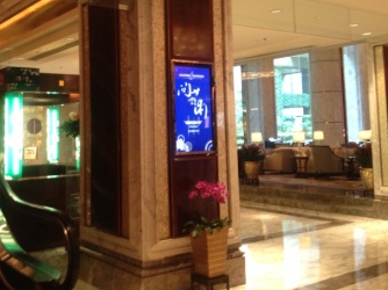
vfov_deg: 30.6
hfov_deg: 40.2
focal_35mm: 47
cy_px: 96
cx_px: 148
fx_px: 526
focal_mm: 4.28
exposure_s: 1/20
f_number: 2.4
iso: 200
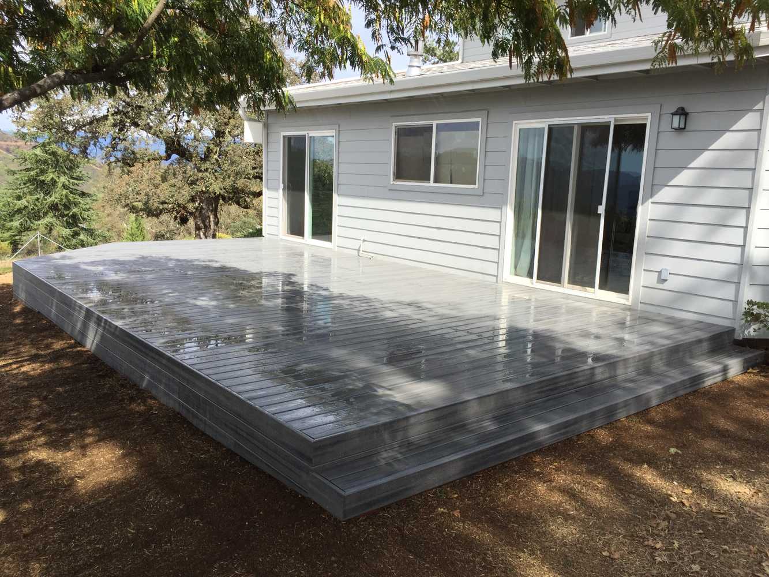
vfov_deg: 48.2
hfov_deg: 61.7
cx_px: 384
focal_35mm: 29
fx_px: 644
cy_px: 288
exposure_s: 1/1319
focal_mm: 4.15
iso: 32
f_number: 2.2
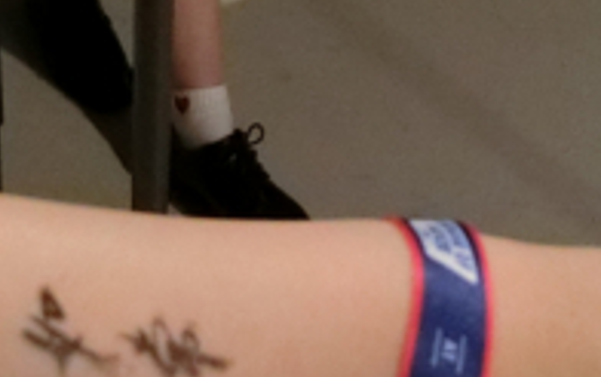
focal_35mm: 105
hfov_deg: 19.8
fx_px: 1722
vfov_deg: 12.4
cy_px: 74
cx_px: 374
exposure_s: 1/30
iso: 800
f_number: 2.7
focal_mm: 4.06
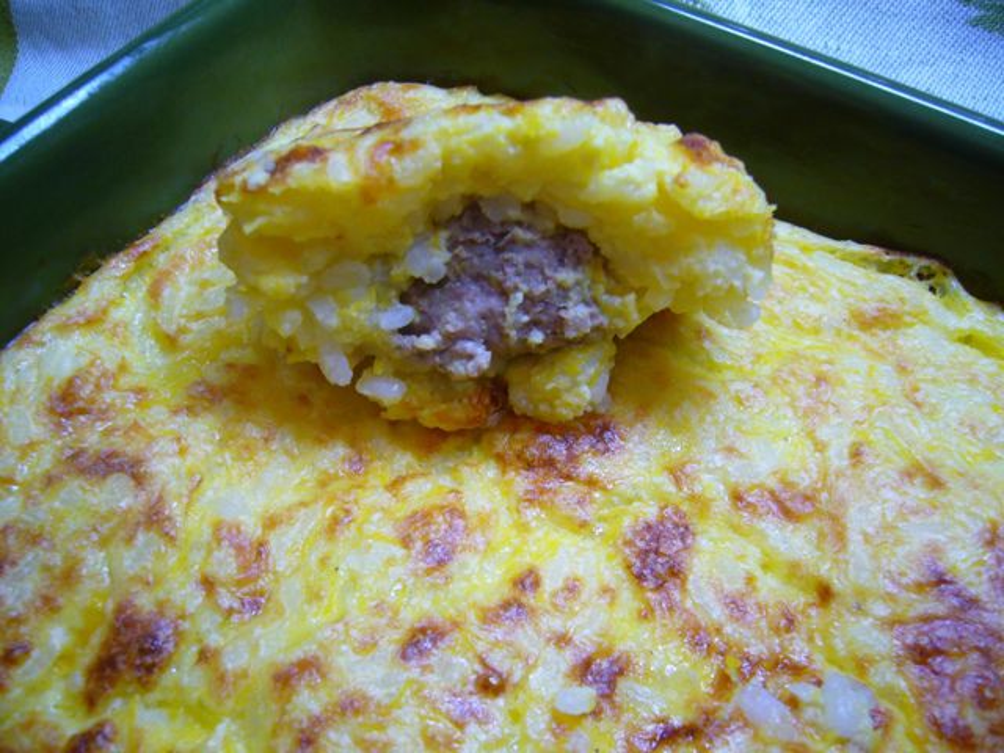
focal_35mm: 35
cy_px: 376
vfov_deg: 40.7
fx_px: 1015
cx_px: 502
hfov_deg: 52.6
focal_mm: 5.8
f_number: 2.8
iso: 100
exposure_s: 1/15
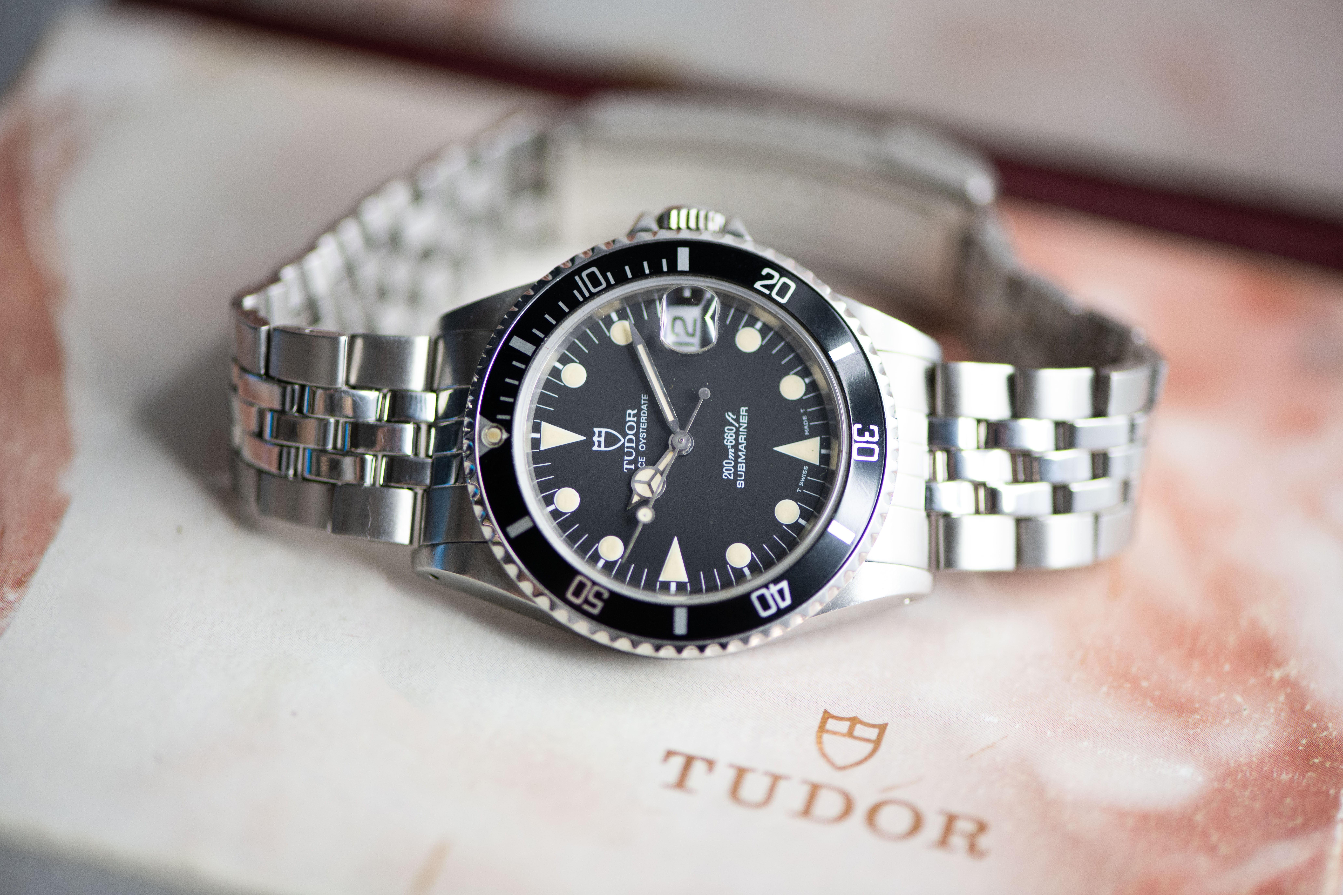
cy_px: 448
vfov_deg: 13.0
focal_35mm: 105
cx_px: 672
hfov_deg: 19.5
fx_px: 3917
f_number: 8
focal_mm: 105
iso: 500
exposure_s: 1/640
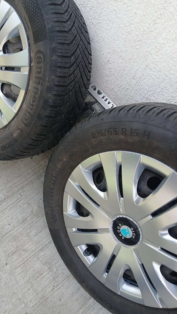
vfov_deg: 66.1
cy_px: 157
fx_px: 242
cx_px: 59
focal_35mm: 29
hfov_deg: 39.7
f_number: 1.8
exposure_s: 1/101
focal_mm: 3.98
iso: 40
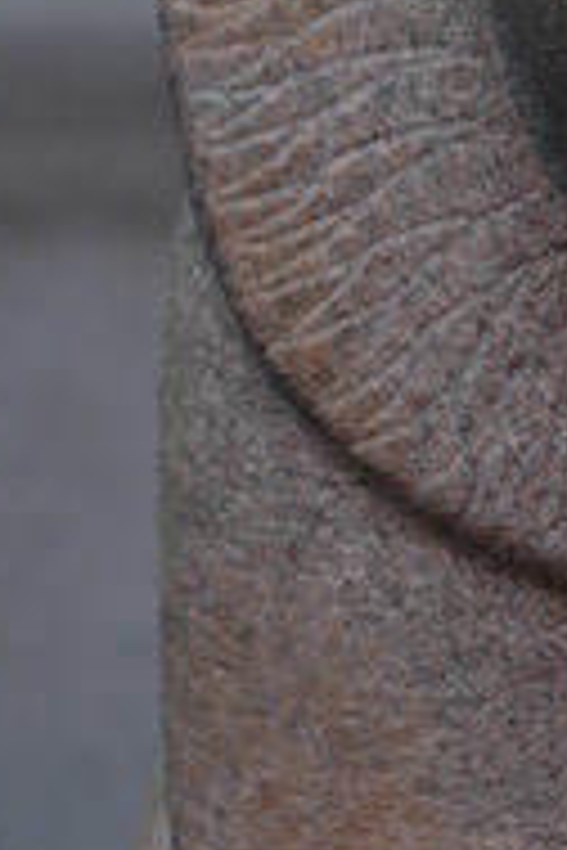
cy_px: -88
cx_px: 819
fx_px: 3845
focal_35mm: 163
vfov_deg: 12.4
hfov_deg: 8.3
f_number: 5
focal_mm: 31
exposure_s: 1/100
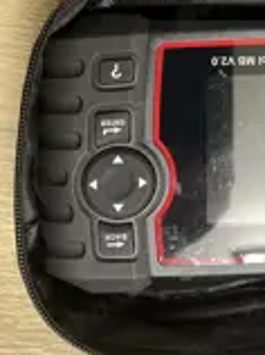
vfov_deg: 27.9
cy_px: 11
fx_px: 676
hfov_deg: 20.7
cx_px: 321
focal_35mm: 66
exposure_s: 1/60
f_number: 1.5
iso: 250
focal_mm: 5.7
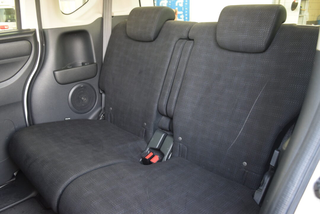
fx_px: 240
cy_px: 107
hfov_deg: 67.4
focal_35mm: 27
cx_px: 160
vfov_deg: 47.9
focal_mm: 18
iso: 1400
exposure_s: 1/60
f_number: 3.5
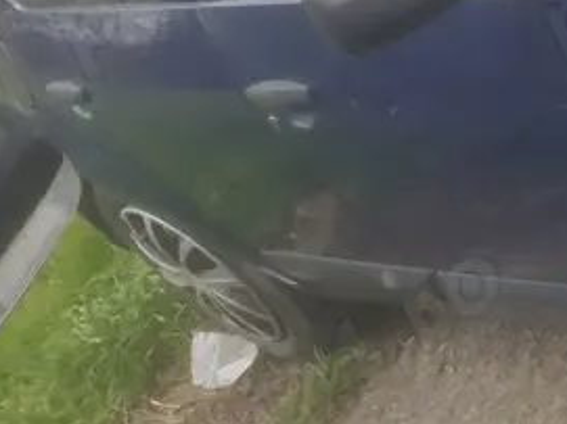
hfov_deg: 17.0
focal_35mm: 96
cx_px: 1008
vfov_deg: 14.9
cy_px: -75
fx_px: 1572
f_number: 2.4
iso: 50
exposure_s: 1/215
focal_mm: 4.32
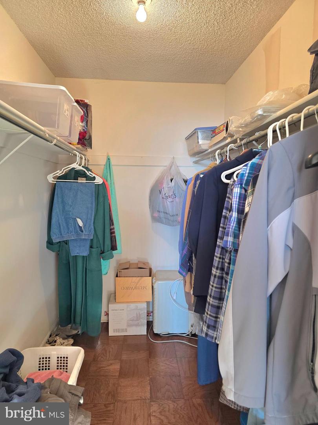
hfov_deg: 58.9
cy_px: 212
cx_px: 159
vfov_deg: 73.9
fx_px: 282
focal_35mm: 23
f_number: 1.7
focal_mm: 6.3
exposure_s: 1/120
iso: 250
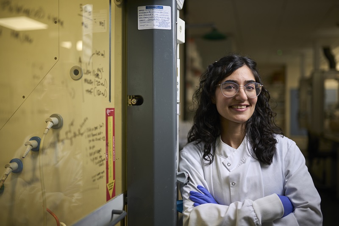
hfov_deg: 54.4
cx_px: 170
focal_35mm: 35
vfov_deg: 37.8
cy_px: 113
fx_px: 329
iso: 160
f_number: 1.4
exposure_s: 1/200
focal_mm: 35
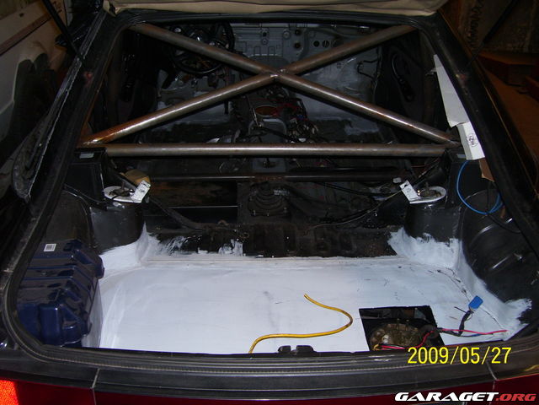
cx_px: 270
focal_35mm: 37
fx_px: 576
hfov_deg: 50.1
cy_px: 202
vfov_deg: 38.7
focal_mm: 6
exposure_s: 1/60
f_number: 2.7
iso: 125
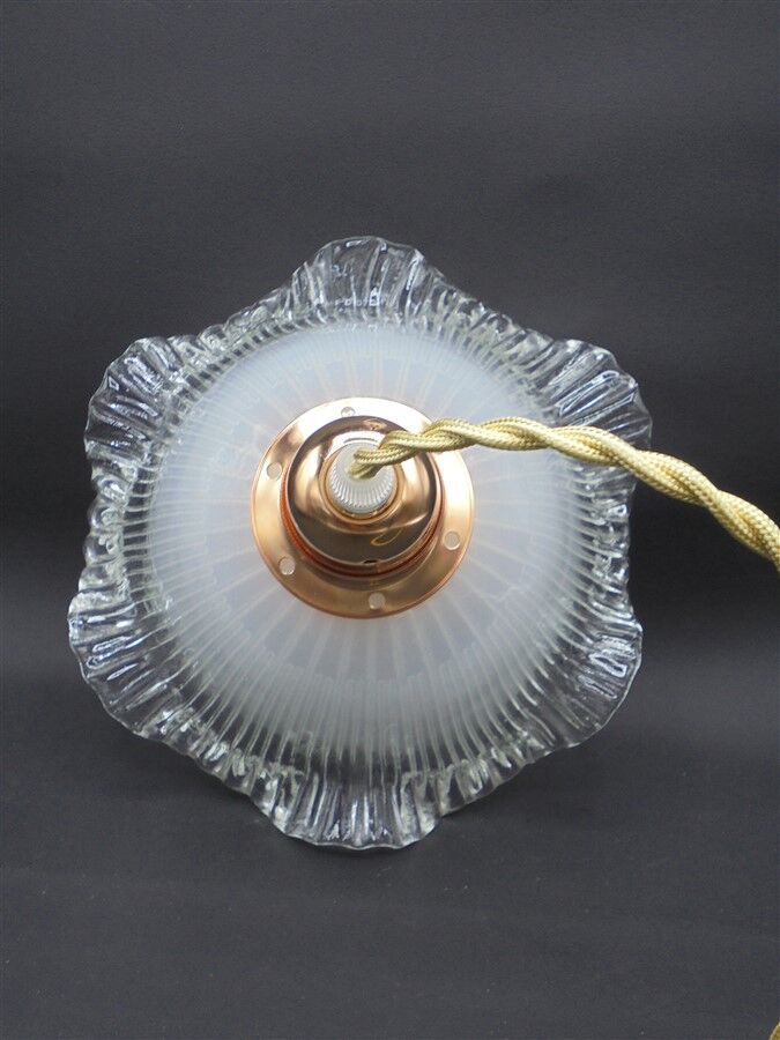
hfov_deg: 37.7
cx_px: 390
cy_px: 520
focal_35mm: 38
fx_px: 1142
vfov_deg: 49.0
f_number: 4.2
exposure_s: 1/30
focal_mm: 6.9
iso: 100
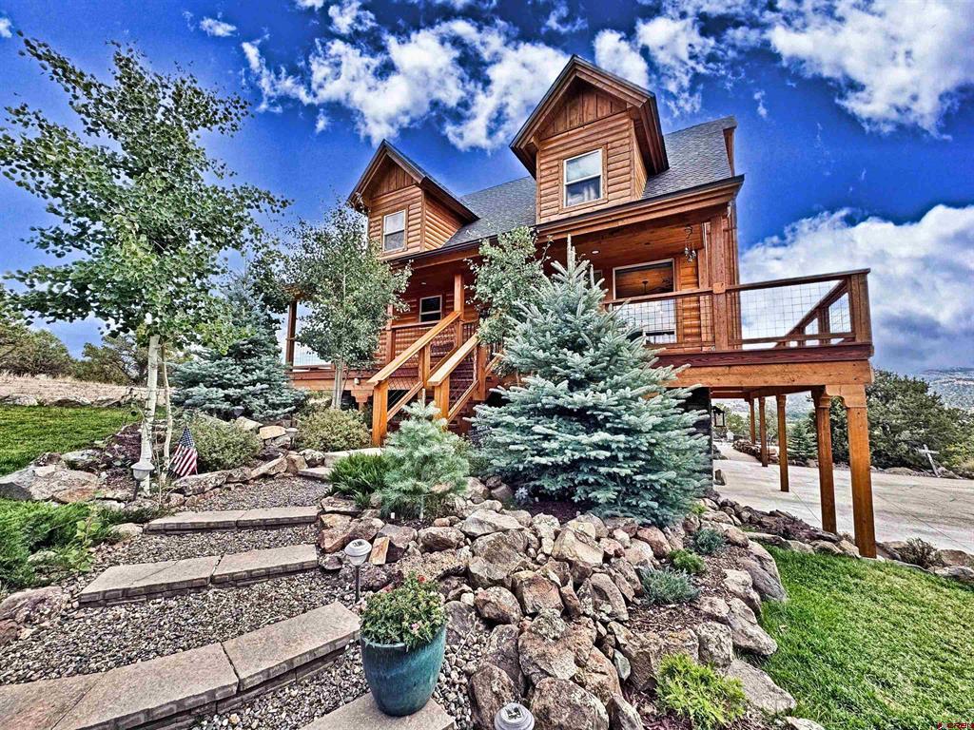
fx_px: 394
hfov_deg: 102.1
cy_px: 365
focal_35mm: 14
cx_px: 487
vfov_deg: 85.7
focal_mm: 2.22
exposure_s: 1/247
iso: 40
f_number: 2.2
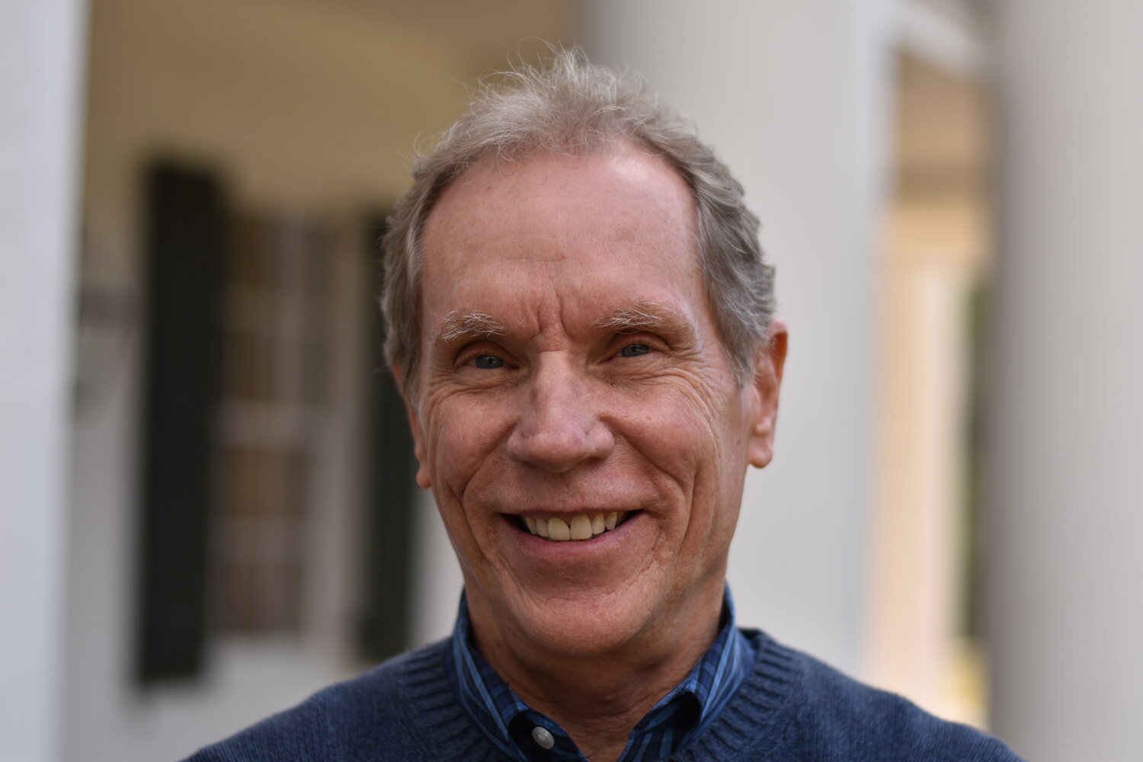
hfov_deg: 27.0
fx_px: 2381
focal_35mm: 75
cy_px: 381
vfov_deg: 18.2
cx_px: 572
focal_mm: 50
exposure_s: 1/1600
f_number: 1.8
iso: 100
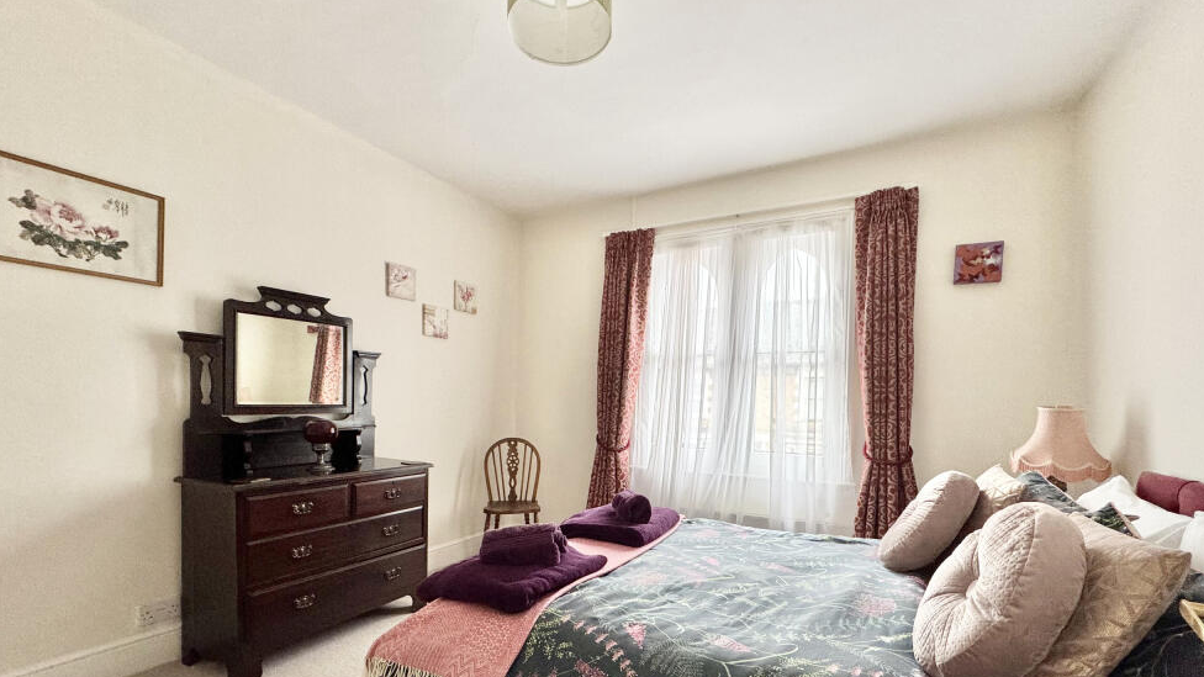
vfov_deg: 66.2
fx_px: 511
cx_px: 598
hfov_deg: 99.4
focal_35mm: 16
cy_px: 418
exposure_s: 1/100
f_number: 2.2
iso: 200
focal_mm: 2.22
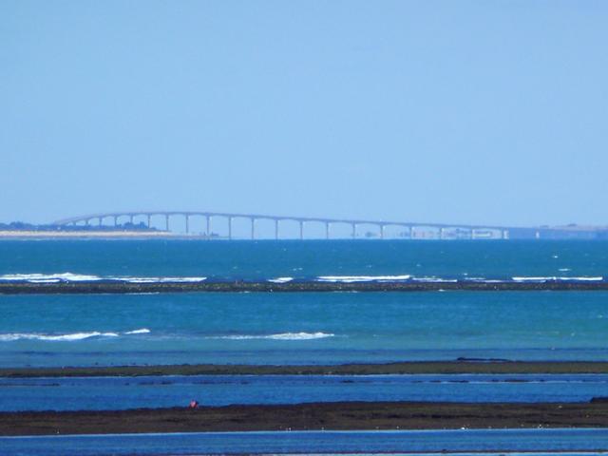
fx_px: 9766
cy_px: 228
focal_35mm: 556
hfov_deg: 3.6
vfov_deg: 2.7
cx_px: 304
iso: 100
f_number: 5.9
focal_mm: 68.8
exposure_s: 1/500
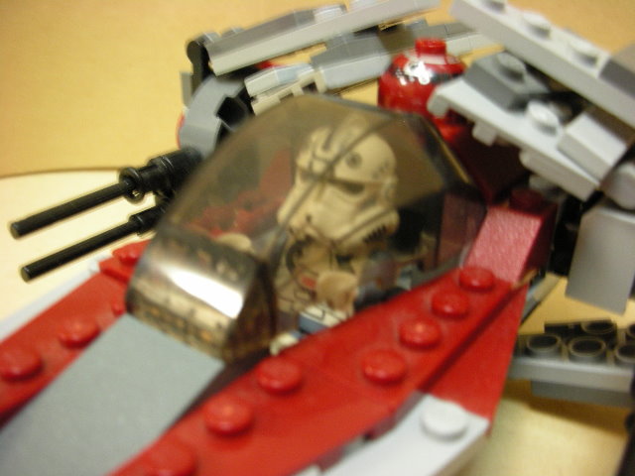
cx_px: 318
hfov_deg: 52.6
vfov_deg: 40.7
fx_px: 642
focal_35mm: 35
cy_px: 238
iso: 189
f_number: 3
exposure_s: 1/4
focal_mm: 5.8
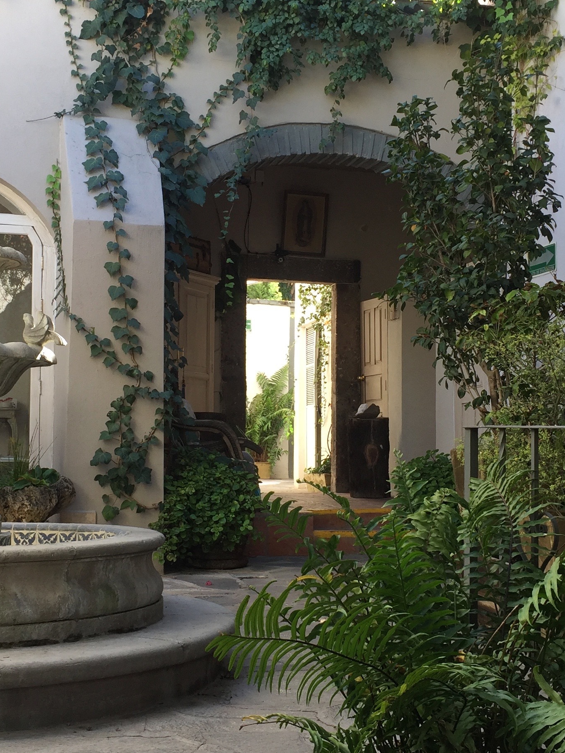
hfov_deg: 28.0
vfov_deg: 36.8
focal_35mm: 52
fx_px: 1132
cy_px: 377
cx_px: 285
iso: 32
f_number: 2.2
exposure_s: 1/120
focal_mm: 4.15
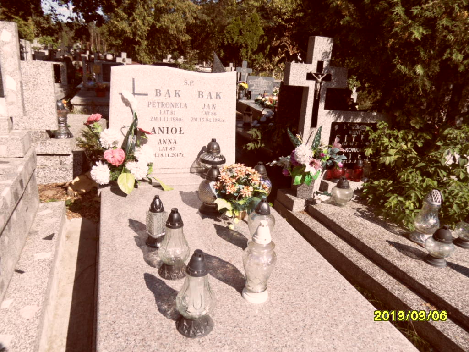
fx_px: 325
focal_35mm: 24
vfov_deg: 56.8
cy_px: 176
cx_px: 234
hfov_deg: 71.6
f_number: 3.2
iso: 80
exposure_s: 1/1000
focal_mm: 3.9
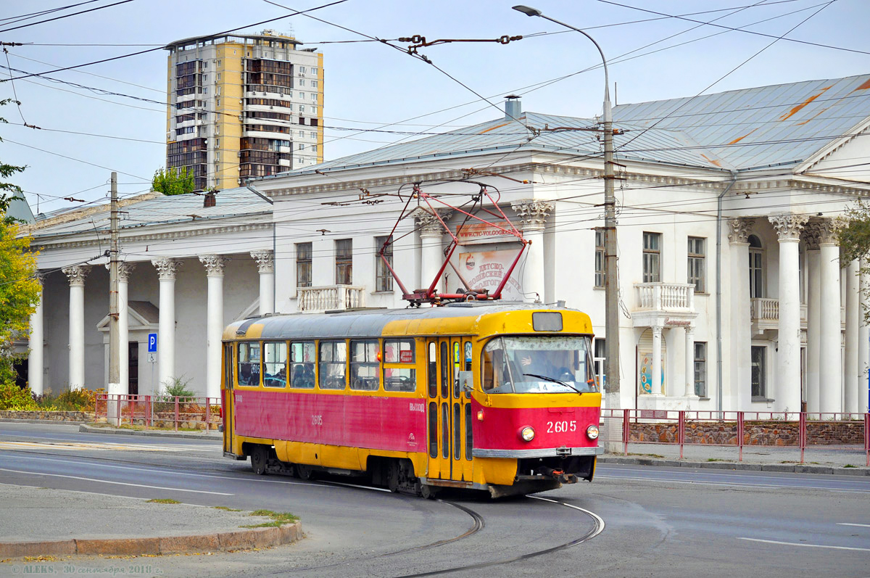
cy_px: 289
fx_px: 1991
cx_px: 435
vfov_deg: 16.5
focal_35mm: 82
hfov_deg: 24.6
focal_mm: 55
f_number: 8
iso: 200
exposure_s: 1/500
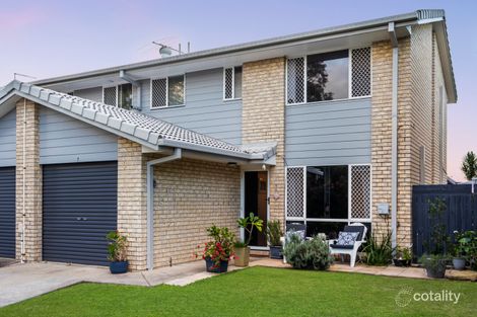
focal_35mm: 35
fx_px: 464
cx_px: 238
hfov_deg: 54.5
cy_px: 158
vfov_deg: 37.8
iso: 800
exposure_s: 1/15
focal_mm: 35
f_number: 7.1
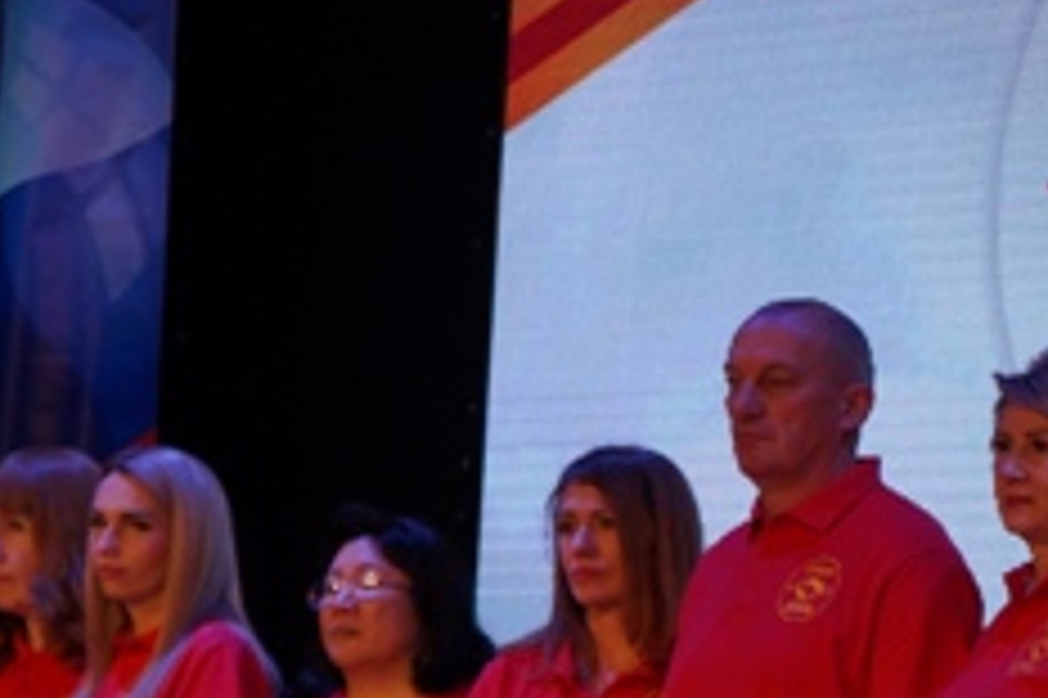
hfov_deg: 11.6
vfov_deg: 7.8
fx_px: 5120
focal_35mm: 176
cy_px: 576
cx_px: 967
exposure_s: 1/160
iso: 320
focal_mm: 36
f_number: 4.5
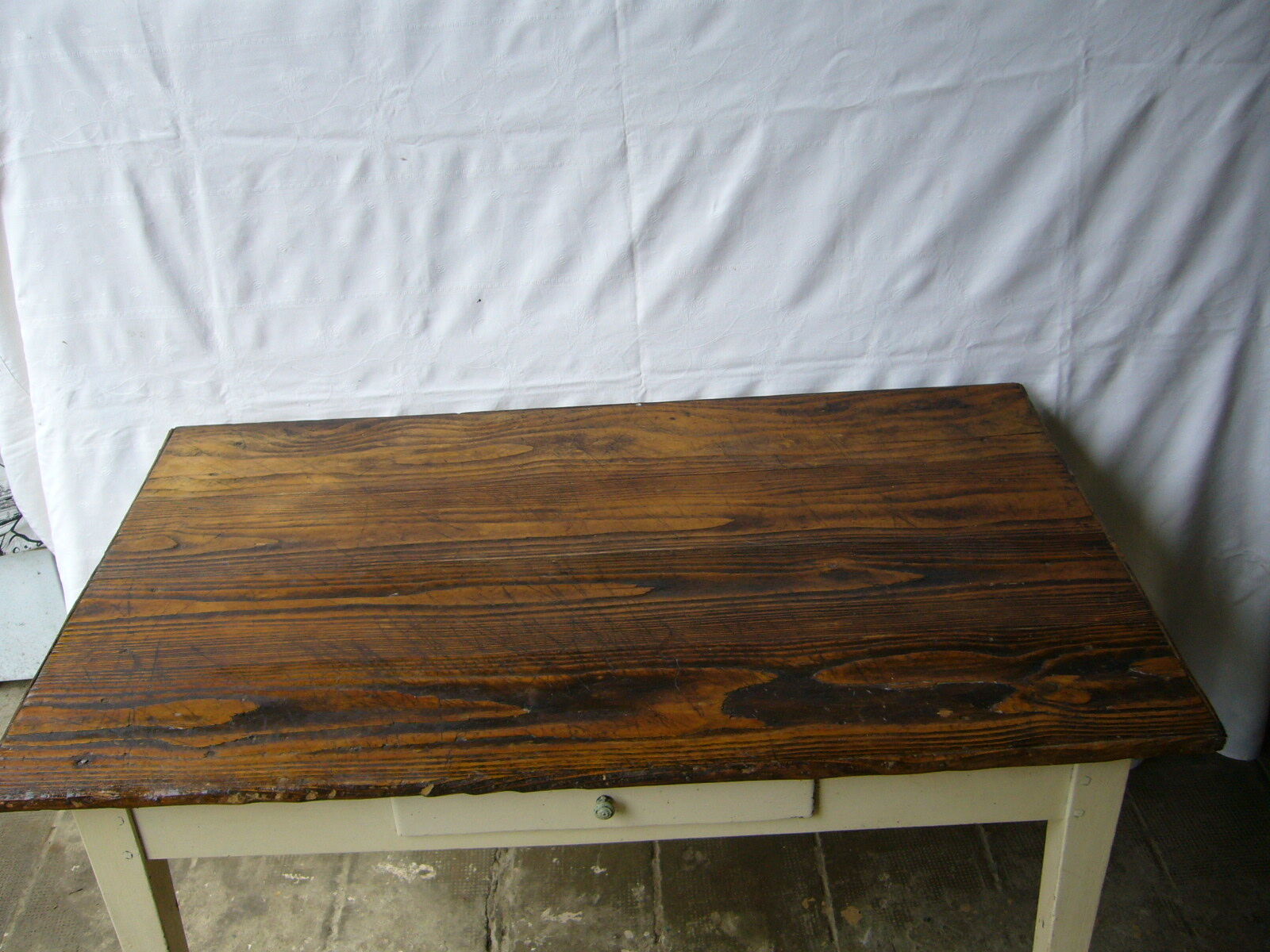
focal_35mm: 35
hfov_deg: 52.6
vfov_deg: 40.7
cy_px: 476
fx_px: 1284
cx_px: 635
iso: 100
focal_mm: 5.8
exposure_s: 1/20
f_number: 2.8
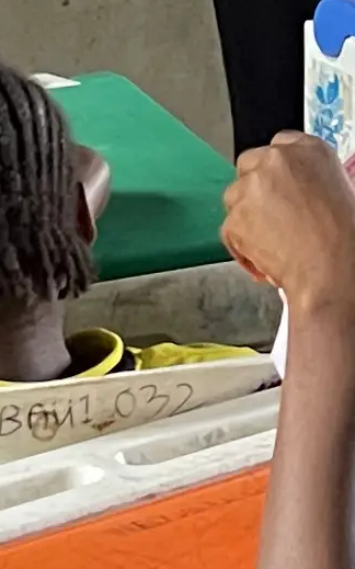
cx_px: 327
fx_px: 3192
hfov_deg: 6.4
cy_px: -341
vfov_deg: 9.8
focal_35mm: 206
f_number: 1.6
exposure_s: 1/60
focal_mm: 5.1
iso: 500
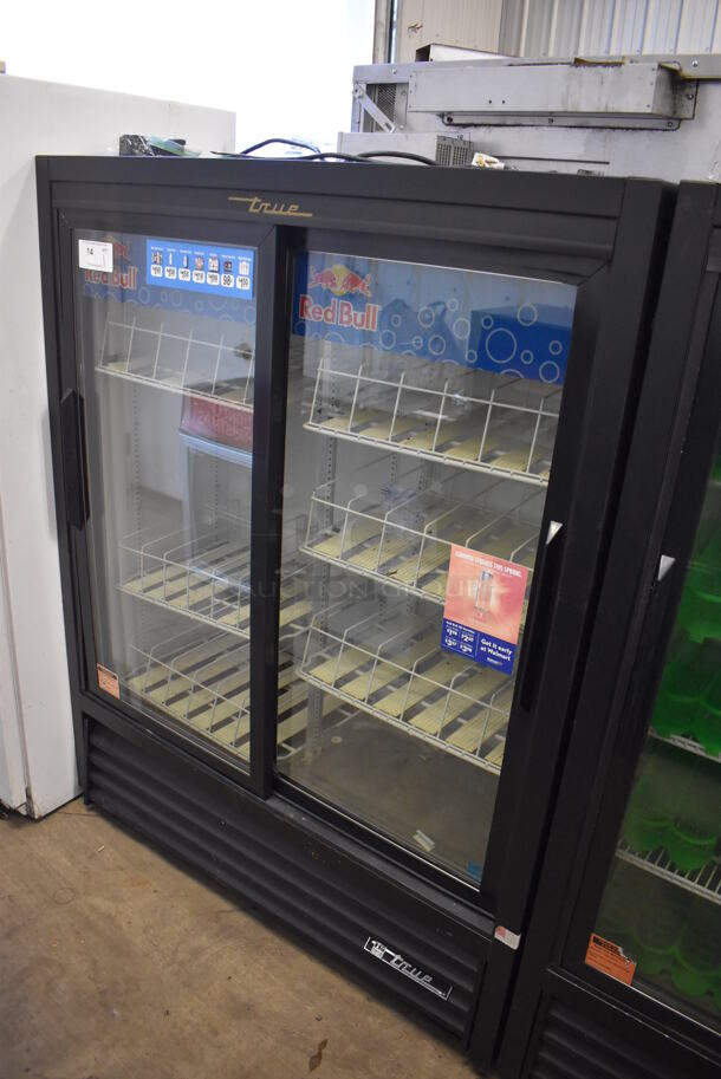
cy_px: 540
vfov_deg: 67.3
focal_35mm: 27
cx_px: 360
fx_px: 810
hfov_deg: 48.0
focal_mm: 18
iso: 3600
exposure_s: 1/125
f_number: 3.5
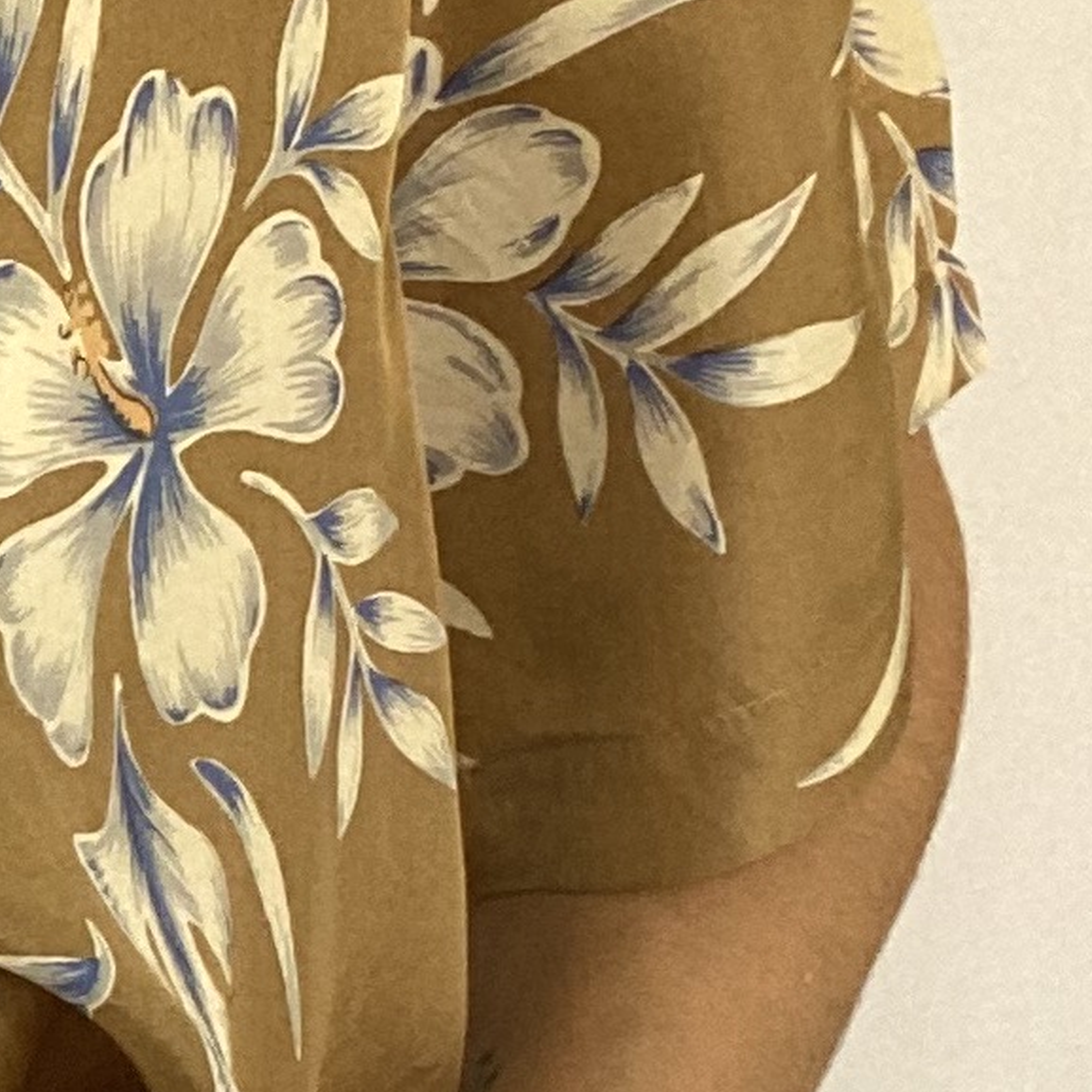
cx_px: -1007
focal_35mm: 142
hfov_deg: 11.3
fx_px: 5068
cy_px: 1003
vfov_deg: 12.2
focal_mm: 2.71
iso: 125
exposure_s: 1/60
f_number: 2.2
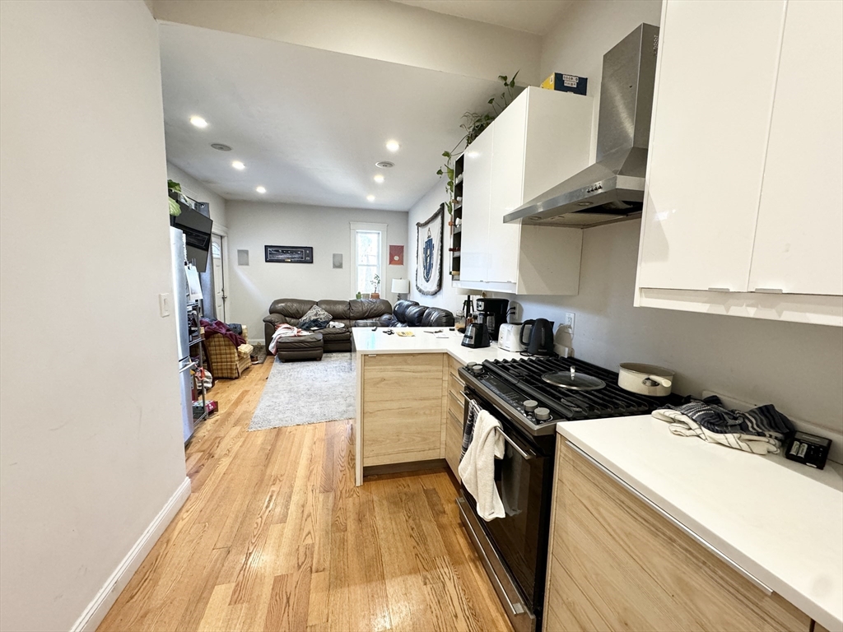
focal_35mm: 14
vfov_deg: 85.7
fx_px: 341
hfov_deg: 102.1
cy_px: 316
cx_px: 422
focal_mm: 2.22
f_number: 2.2
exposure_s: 1/60
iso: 320
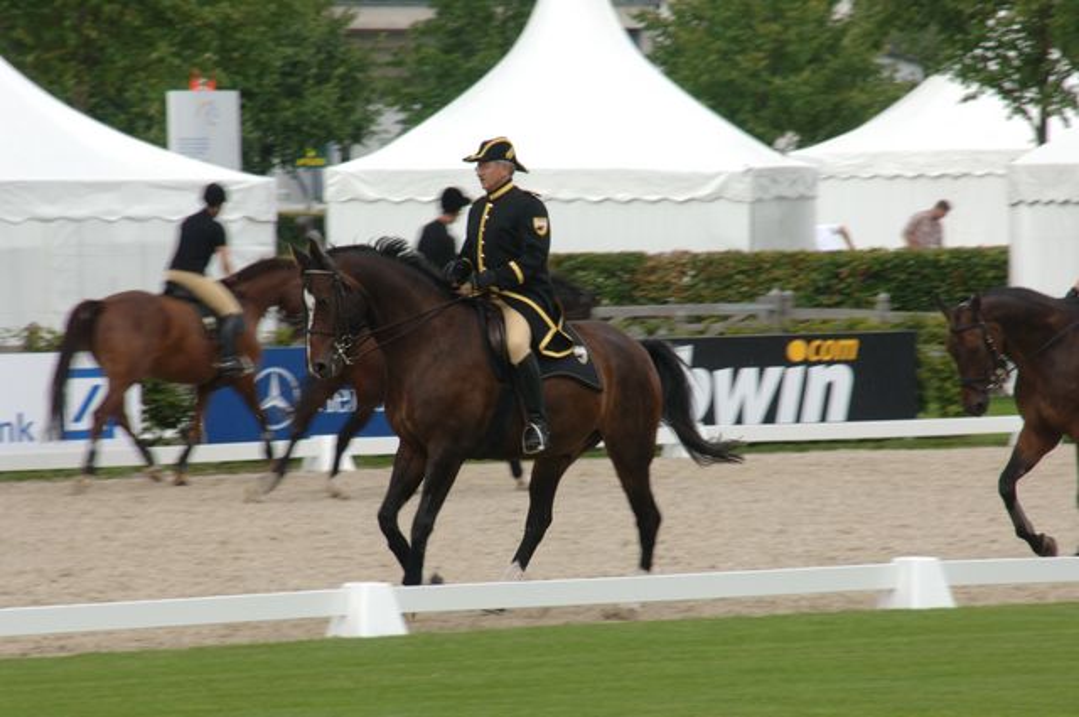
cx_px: 540
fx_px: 8980
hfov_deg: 6.9
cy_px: 358
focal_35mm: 300
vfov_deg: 4.6
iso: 400
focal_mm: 200
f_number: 16
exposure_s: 1/100
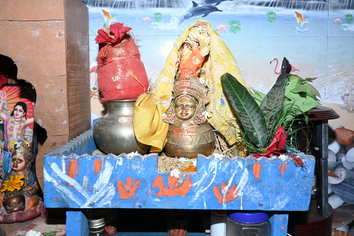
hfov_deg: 55.8
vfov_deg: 38.8
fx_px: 334
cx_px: 177
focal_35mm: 34
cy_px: 118
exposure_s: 1/200
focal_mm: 34
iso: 500
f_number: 7.1
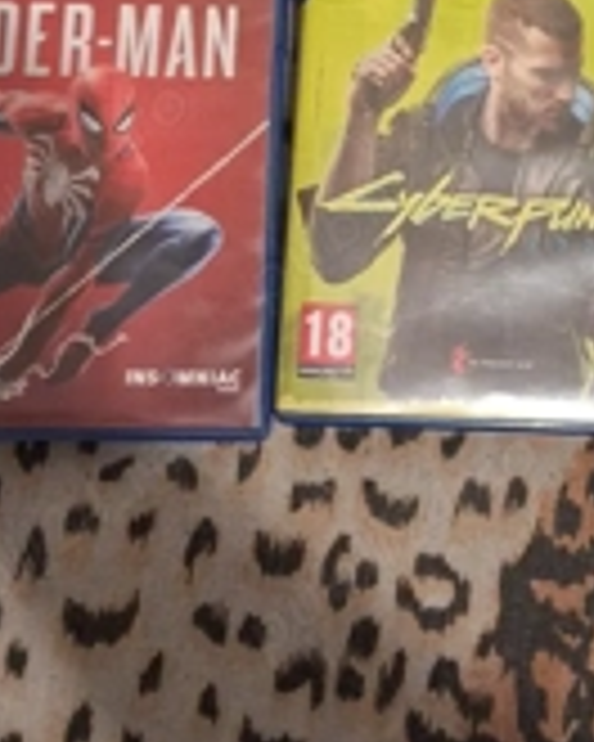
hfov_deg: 23.5
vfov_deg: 26.8
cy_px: -103
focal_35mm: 64
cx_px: 482
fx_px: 1406
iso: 500
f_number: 1.8
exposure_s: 1/25
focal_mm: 4
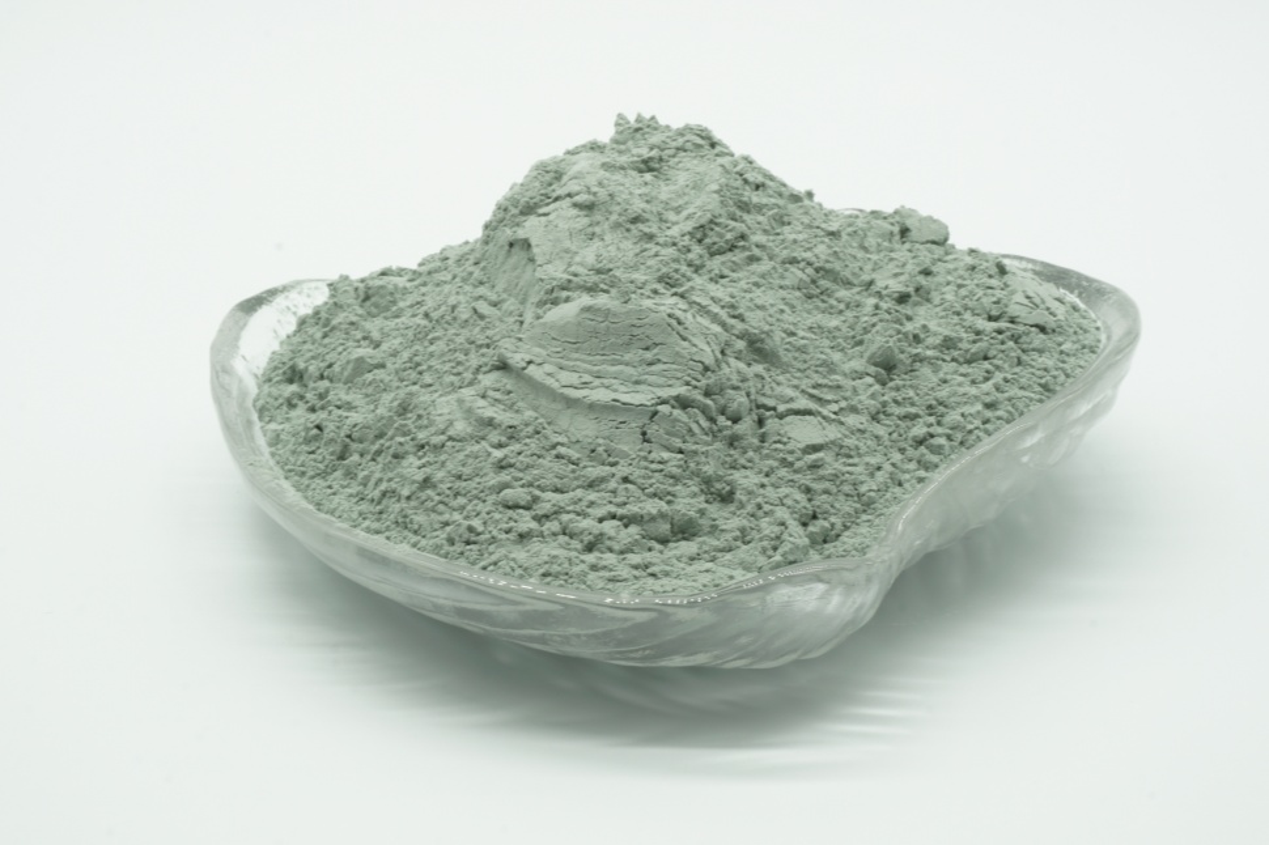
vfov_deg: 25.7
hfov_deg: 37.9
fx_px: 1850
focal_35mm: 52
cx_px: 634
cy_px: 422
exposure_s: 1/1.25
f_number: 22
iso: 100
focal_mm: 35
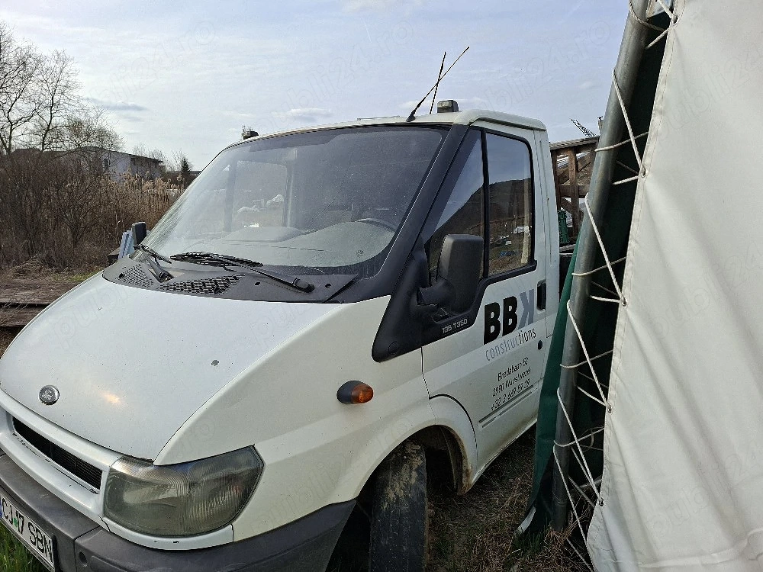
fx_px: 507
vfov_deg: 58.9
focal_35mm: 23
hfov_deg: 73.9
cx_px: 382
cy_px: 286
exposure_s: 1/1667
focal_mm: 5.54
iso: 50
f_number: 1.8
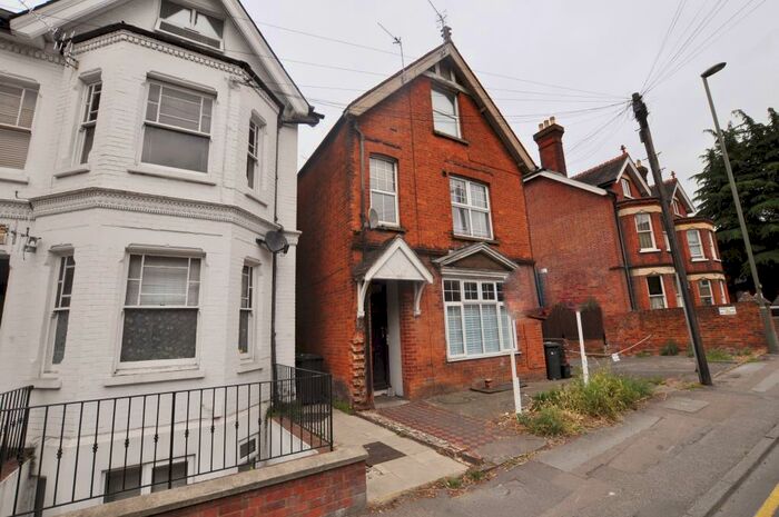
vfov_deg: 77.2
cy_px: 258
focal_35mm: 15
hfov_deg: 100.5
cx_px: 390
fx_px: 324
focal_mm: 10
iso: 200
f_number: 10
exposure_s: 1/400
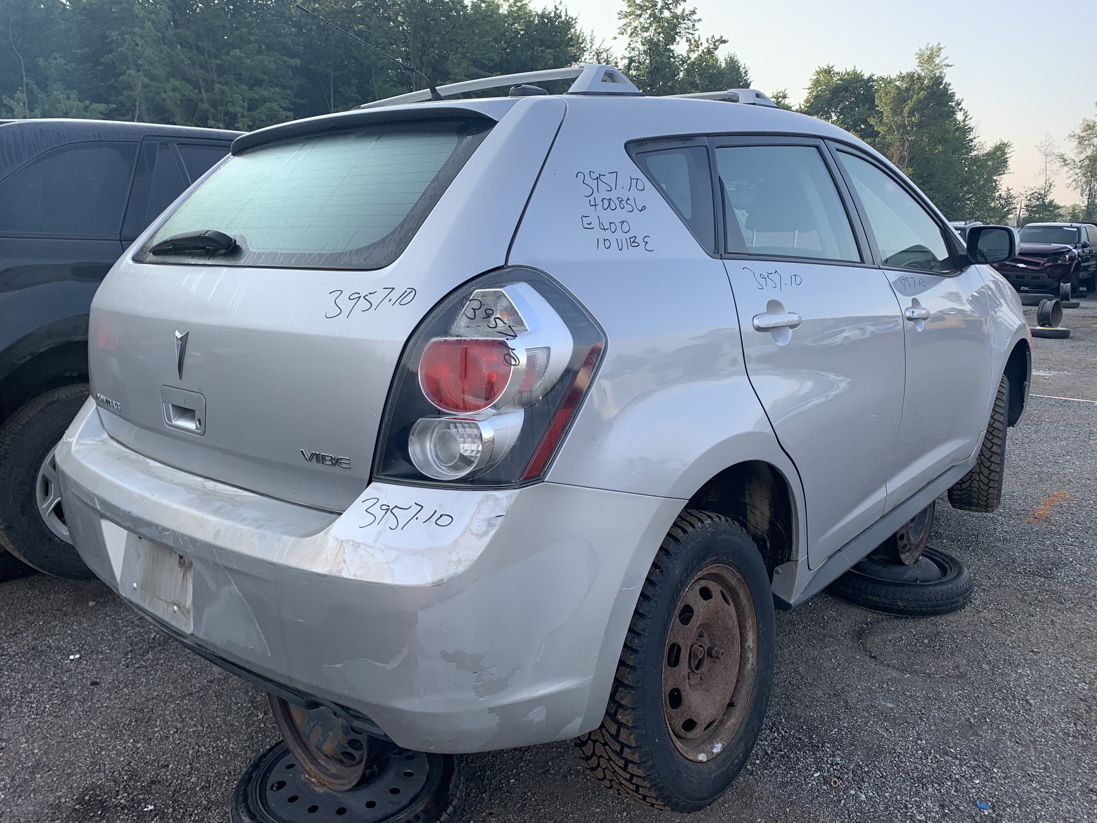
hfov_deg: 67.3
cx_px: 548
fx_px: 824
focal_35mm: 26
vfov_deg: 53.1
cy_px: 412
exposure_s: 1/459
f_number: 1.8
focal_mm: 4.25
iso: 25
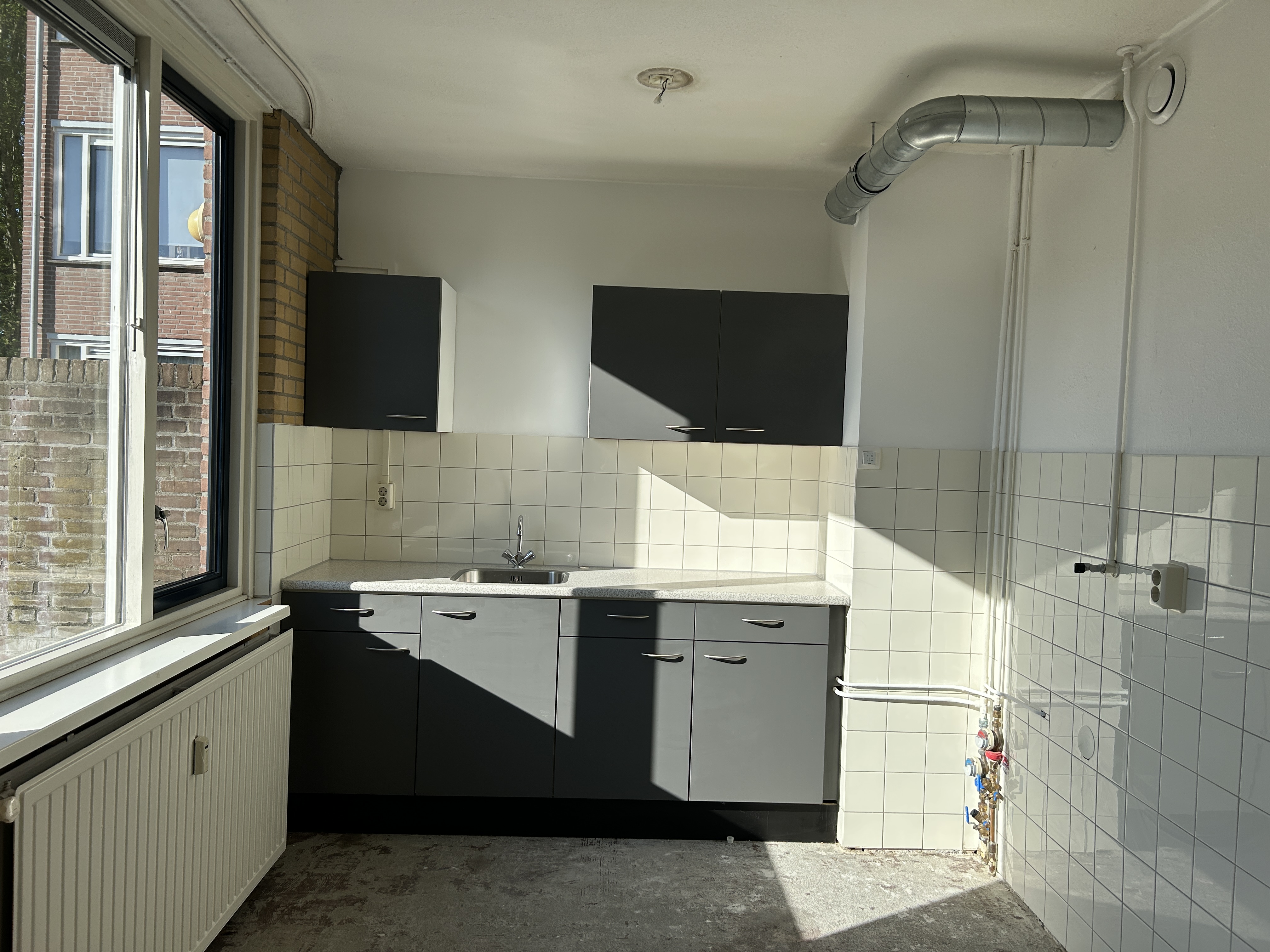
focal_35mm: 26
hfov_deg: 67.3
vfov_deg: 53.1
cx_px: 635
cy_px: 476
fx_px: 954
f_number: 1.5
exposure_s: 1/1838
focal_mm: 5.7
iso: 50
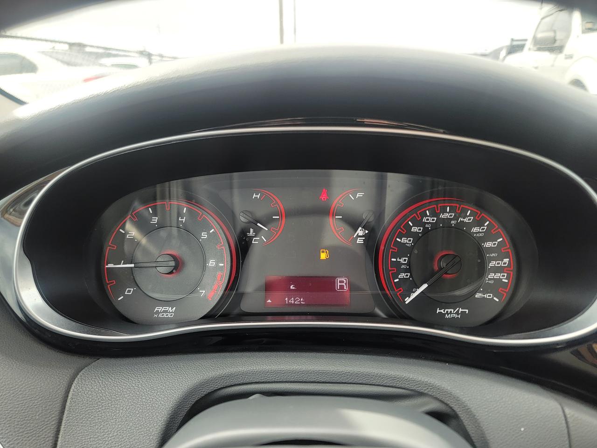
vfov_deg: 56.8
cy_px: 224
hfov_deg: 71.6
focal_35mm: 24
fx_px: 414
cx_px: 298
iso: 40
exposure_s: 1/120
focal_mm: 6.7
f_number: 1.8
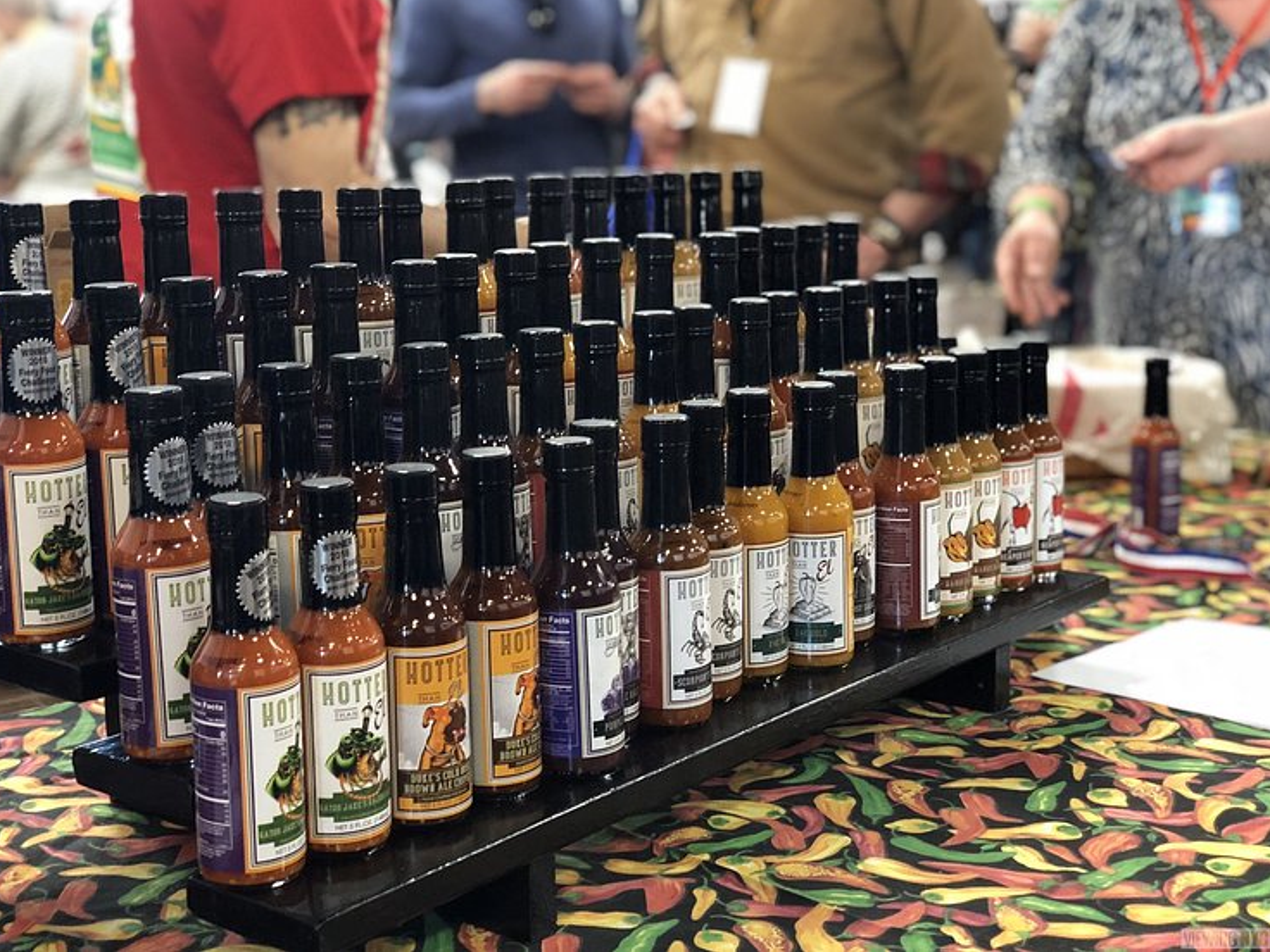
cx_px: 628
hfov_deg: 36.2
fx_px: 1944
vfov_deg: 27.5
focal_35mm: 53
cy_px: 468
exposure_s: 1/20
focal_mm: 6
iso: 160
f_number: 2.4
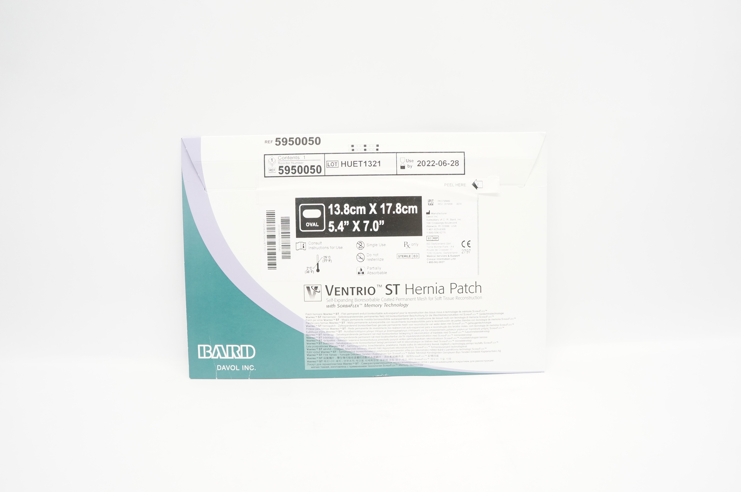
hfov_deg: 67.4
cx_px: 370
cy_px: 246
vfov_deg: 47.8
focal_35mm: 27
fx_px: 555
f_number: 5.6
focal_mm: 18
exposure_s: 1/60
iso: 800
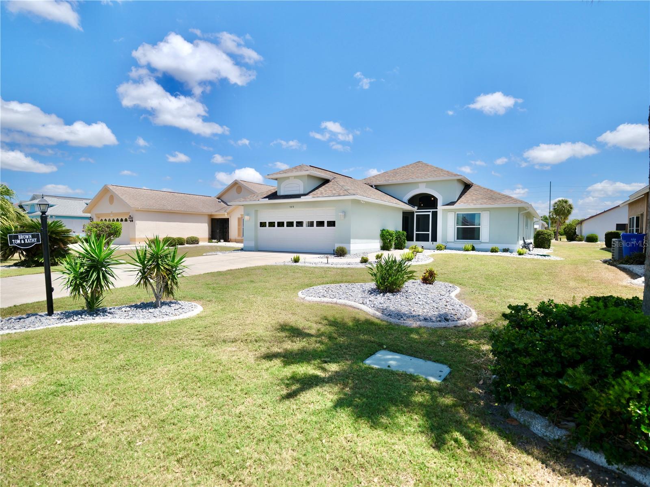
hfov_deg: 84.7
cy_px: 244
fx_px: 357
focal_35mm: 19
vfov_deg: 68.7
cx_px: 325
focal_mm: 23.8
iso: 500
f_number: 4
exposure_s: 1/4000
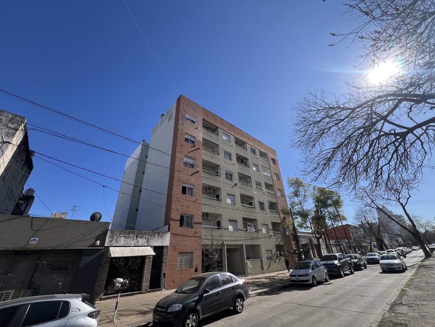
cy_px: 164
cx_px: 218
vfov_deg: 89.9
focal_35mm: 13
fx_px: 163
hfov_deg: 106.2
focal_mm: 1.57
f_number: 1.8
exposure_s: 1/1429
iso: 32
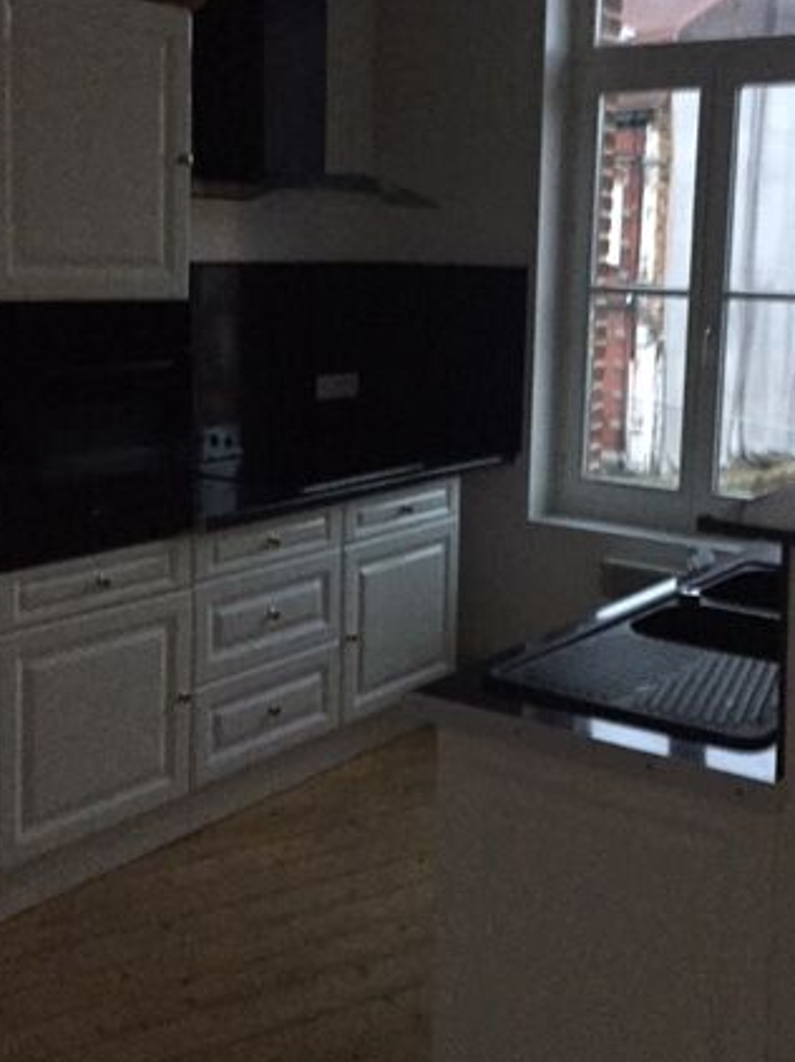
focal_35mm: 44
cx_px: 445
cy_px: 430
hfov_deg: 32.8
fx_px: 1349
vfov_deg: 42.8
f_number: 2.2
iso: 640
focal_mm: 4.15
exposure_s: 1/17
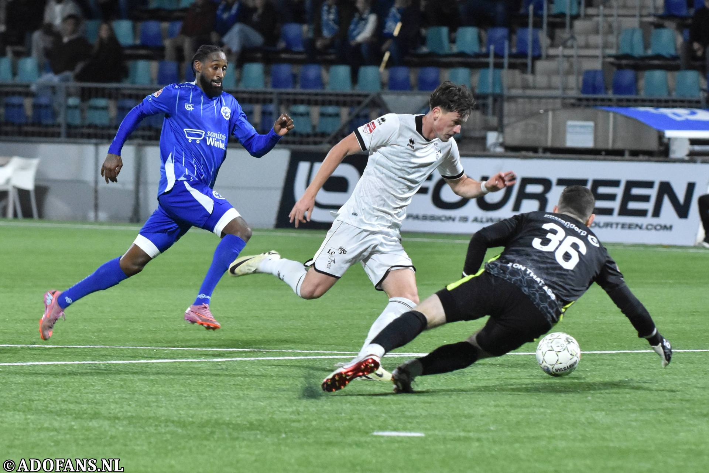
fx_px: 3840
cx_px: 354
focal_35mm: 195
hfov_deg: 10.5
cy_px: 236
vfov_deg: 7.0
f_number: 2.8
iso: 2500
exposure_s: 1/640
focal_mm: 130
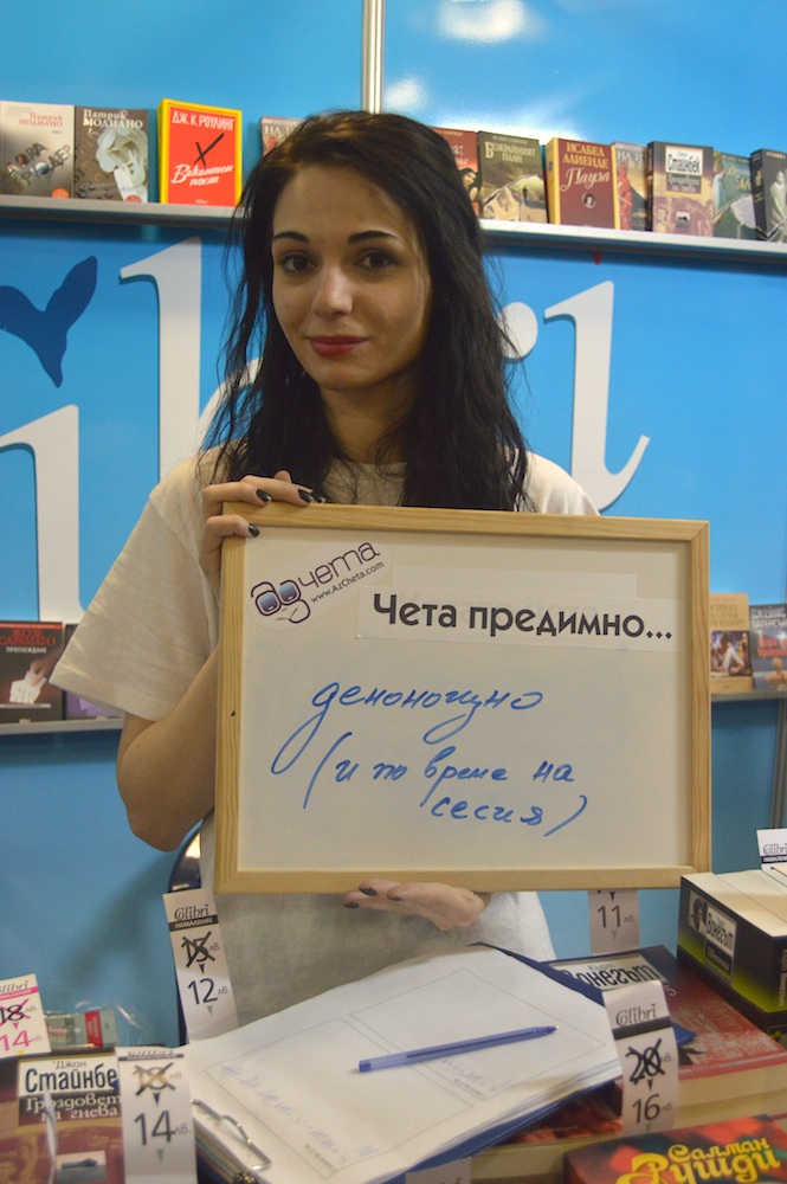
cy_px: 592
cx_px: 394
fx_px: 1281
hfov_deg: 34.2
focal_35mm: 39
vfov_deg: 49.6
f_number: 4
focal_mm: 26
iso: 1250
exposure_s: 1/60
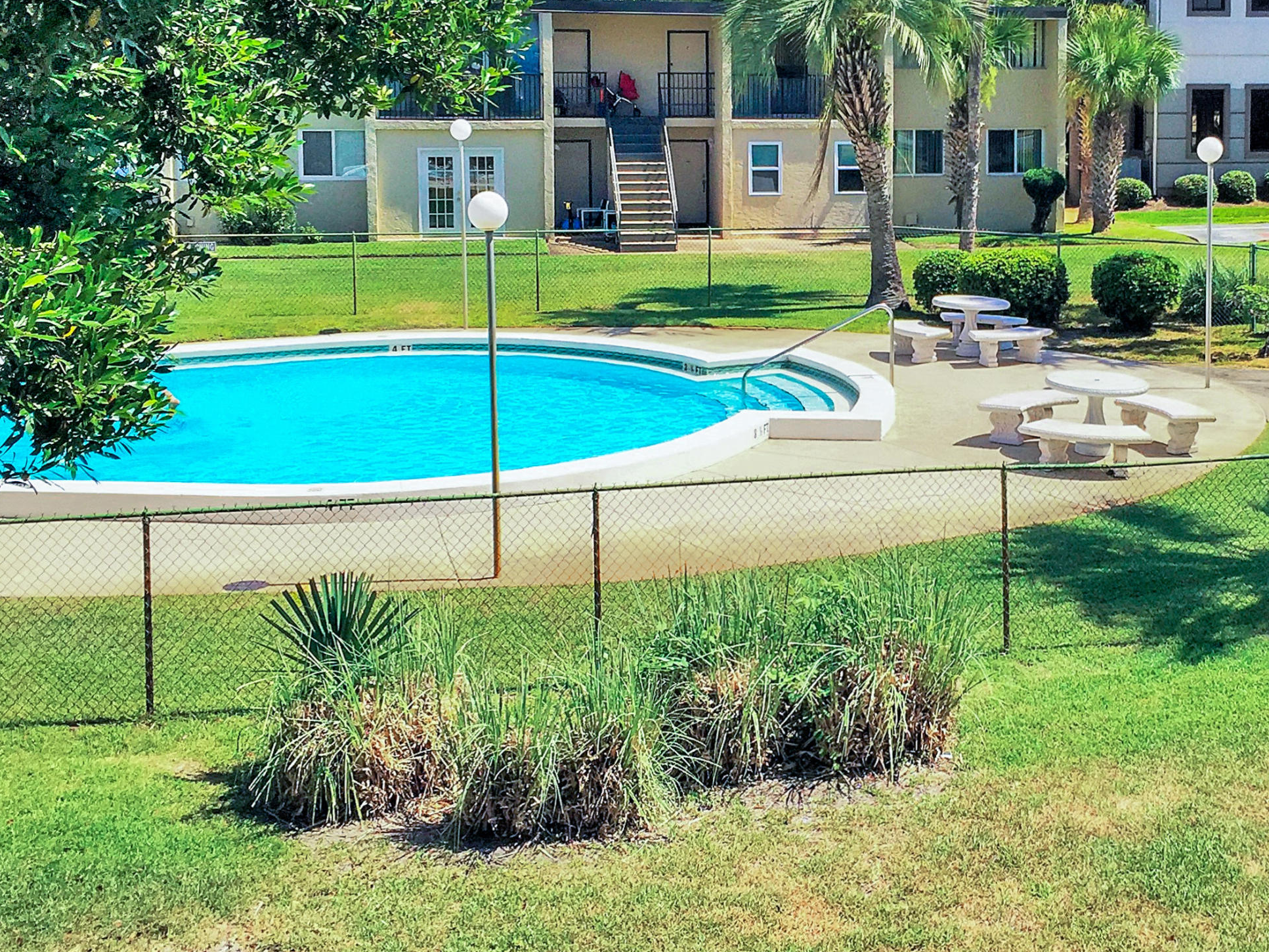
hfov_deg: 41.3
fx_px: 1650
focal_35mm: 45
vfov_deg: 32.2
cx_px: 892
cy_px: 511
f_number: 2.2
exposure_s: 1/3049
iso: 32
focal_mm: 4.15
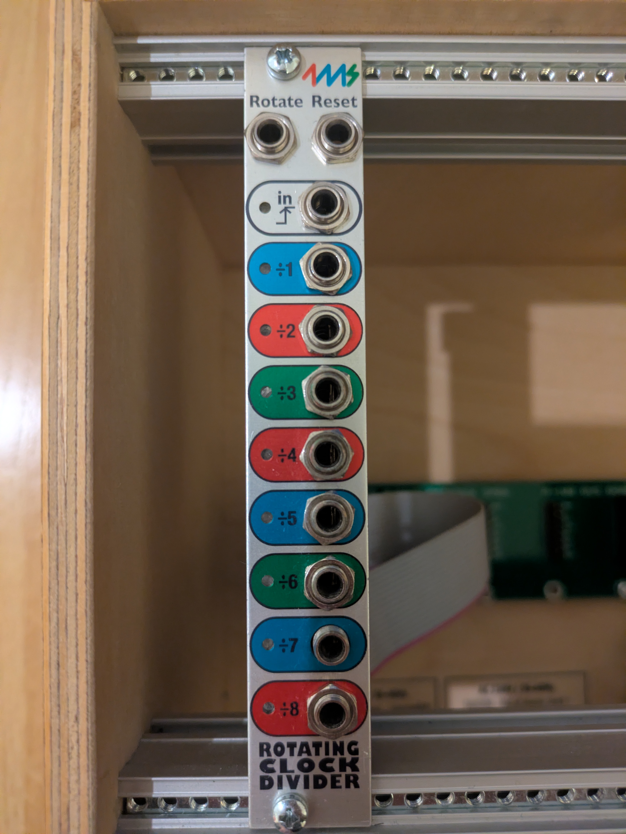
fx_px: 602
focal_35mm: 25
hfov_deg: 54.9
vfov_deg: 69.4
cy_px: 417
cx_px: 313
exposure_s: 1/25
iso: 722
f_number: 1.89
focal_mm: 5.43
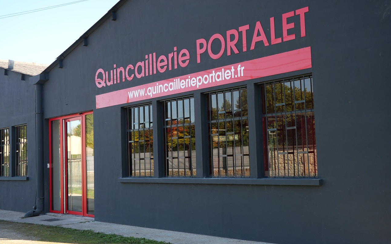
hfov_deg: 46.2
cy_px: 114
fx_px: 458
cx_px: 197
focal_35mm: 43
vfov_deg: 29.8
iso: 200
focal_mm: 20
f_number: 5
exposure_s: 1/160
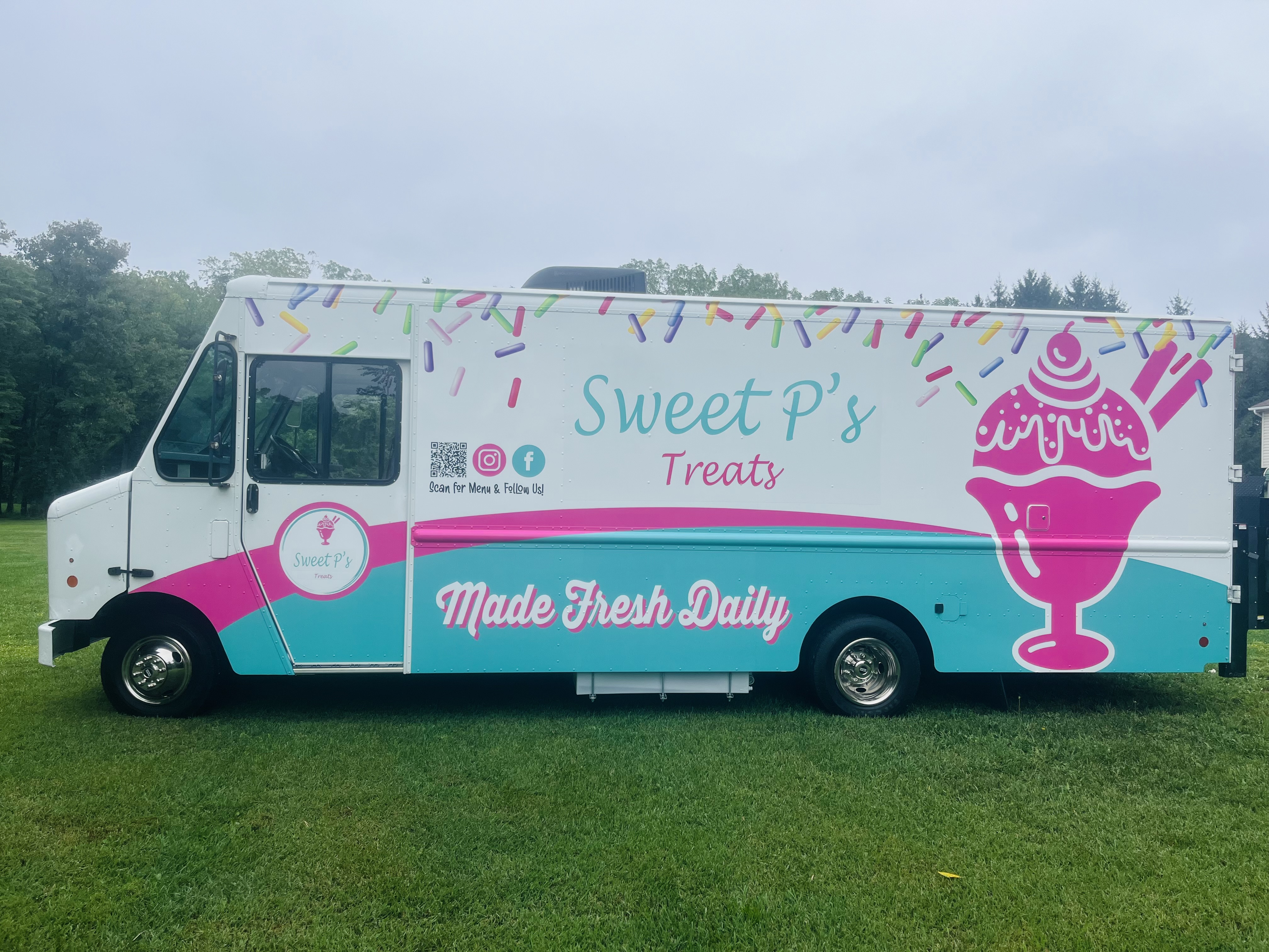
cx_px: 634
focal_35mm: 26
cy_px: 476
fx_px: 953
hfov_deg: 67.3
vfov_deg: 53.1
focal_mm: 5.1
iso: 50
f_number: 1.6
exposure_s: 1/816
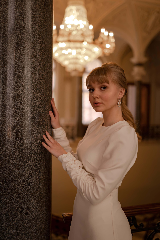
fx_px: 233
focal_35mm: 35
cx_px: 80
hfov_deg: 37.9
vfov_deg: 54.4
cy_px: 120
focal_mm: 35
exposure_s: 1/160
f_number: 1.4
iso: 640
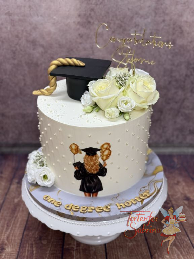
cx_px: 97
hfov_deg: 30.3
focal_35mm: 48
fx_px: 359
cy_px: 130
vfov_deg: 39.7
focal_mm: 6.76
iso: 50
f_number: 1.78
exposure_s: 1/50
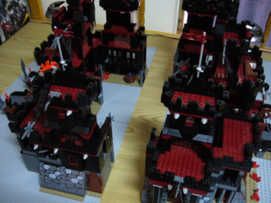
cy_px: 102
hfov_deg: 52.6
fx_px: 274
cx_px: 136
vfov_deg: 40.7
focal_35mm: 35
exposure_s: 1/8
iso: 400
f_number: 2.8
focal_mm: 5.8
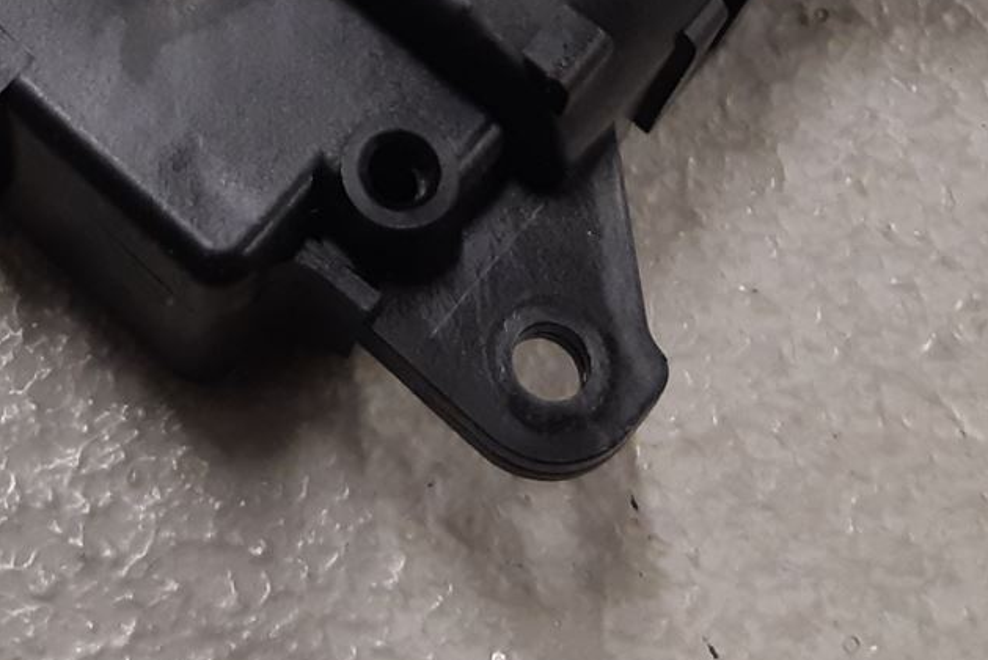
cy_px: -372
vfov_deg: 14.4
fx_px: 2416
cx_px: 123
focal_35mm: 88
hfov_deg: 22.6
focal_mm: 3.93
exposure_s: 1/50
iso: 125
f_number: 1.7
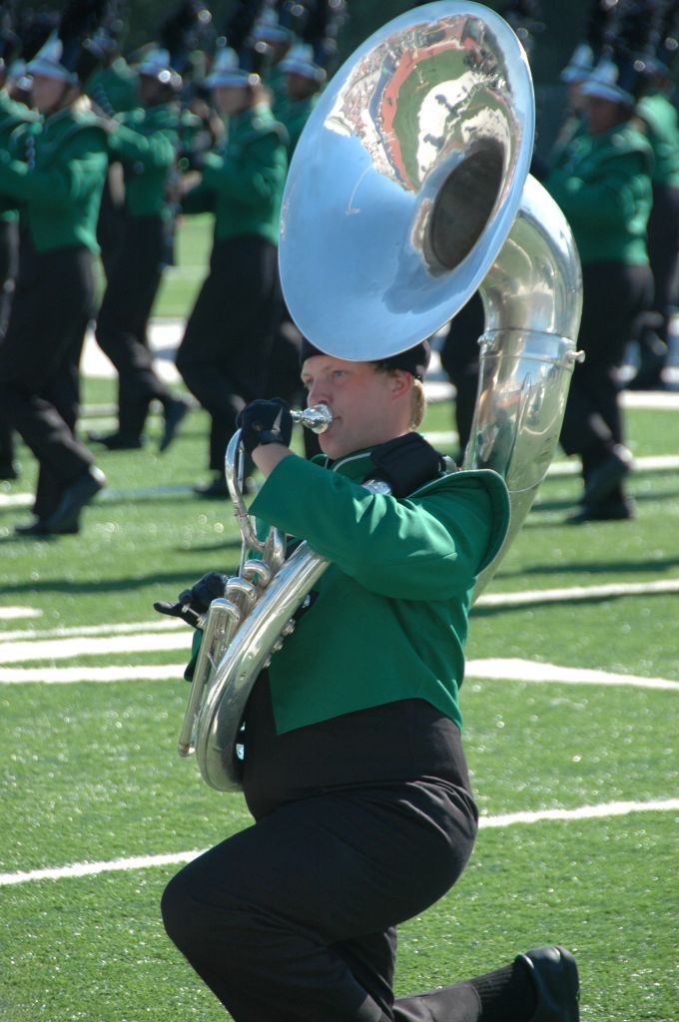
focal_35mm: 300
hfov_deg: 4.6
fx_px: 8510
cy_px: 511
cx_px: 340
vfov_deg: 6.9
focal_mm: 200
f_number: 5.6
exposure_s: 1/400
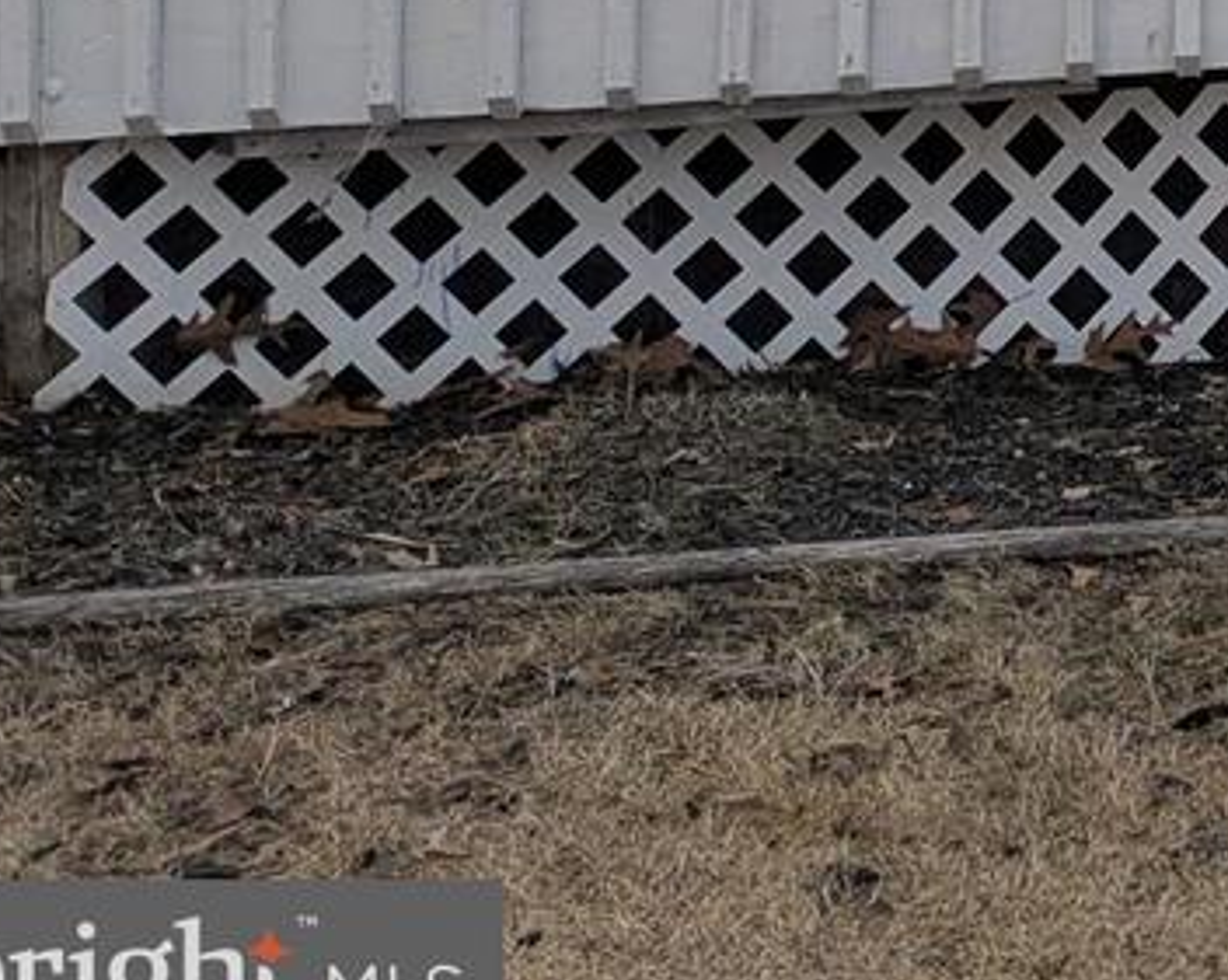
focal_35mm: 96
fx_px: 3486
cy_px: -809
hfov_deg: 16.0
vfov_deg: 14.1
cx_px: 2400
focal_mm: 6.81
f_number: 1.85
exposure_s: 1/4926
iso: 32
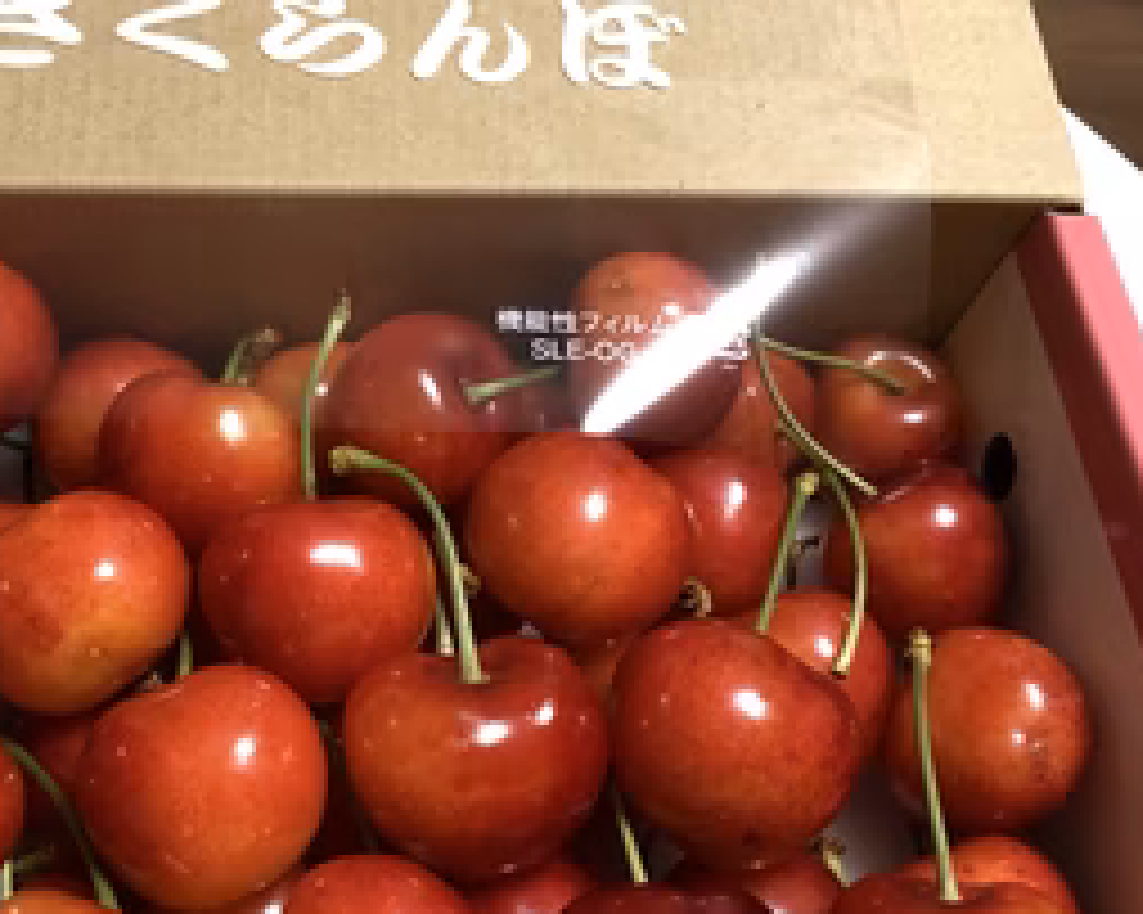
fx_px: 1454
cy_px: 603
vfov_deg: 34.6
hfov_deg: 42.3
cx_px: 382
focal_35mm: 43
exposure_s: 1/17
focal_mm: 4
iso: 64
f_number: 1.8
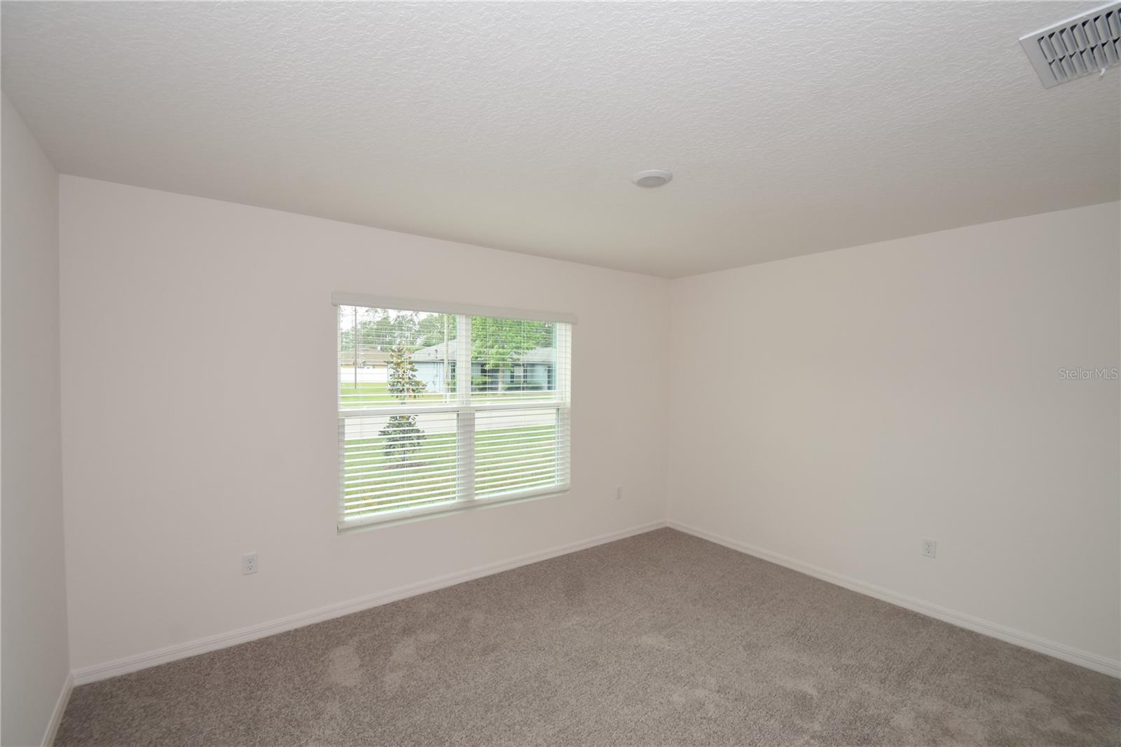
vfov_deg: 77.3
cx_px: 560
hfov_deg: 100.4
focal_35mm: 15
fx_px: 467
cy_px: 374
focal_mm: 10
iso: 200
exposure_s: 1/100
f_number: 5
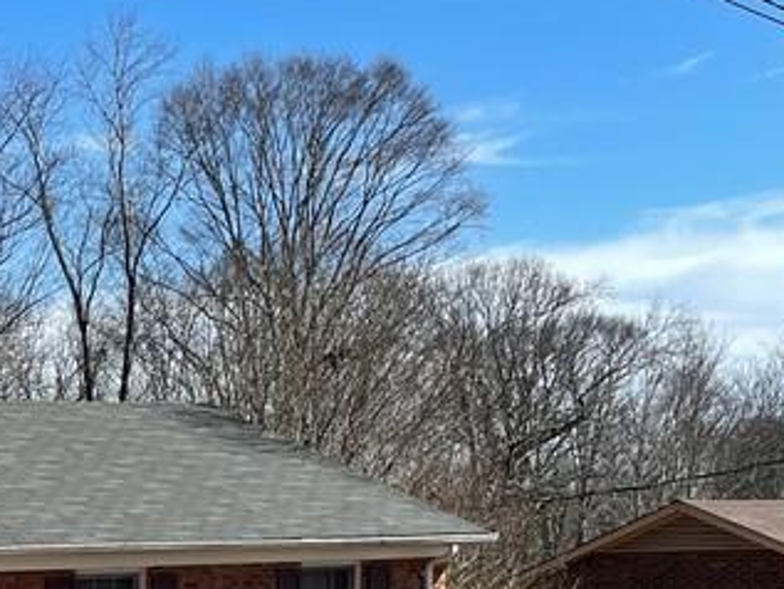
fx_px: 1903
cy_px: 715
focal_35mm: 84
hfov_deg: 19.7
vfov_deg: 16.8
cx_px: -450
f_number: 1.6
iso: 32
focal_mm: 5.1
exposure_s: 1/2387
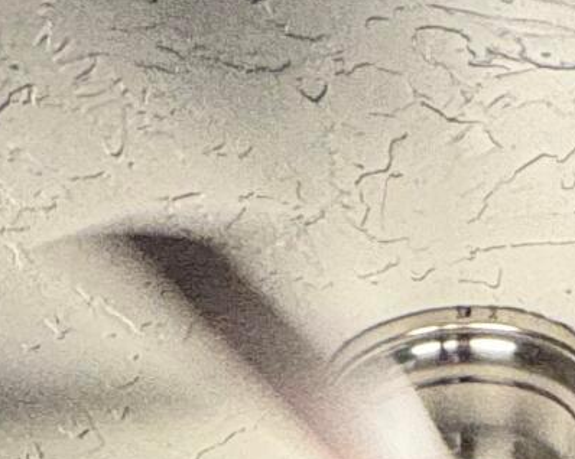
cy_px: 1478
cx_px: 418
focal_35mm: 103
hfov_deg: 18.5
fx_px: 1752
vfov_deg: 10.0
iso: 500
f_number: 2.2
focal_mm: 2.22
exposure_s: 1/60
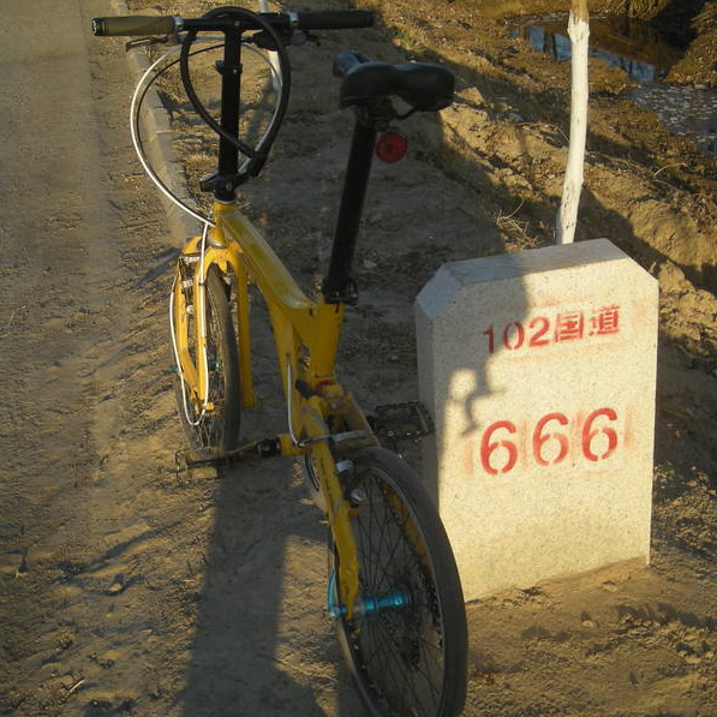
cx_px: 340
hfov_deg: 29.5
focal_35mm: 58
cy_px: 358
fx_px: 1359
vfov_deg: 29.6
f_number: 3.2
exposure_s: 1/310
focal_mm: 7.9
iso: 50
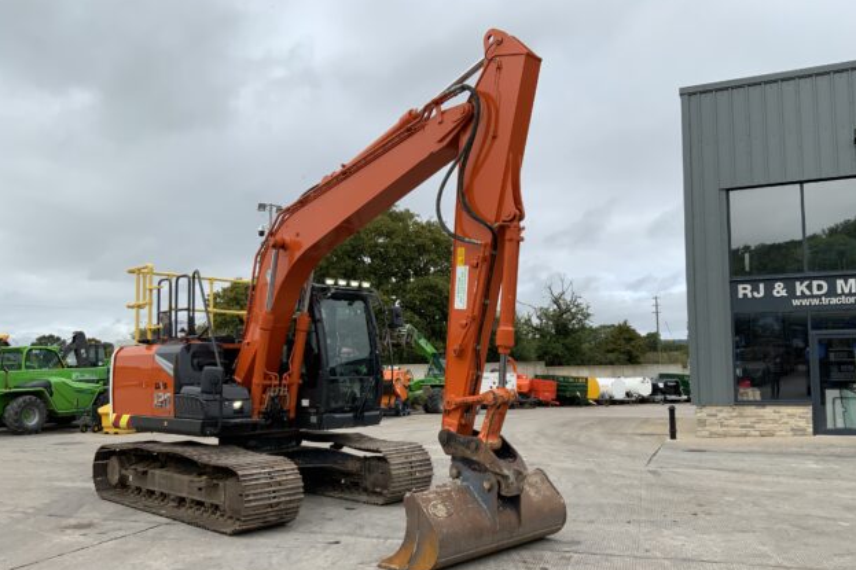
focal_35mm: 31
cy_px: 321
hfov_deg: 60.3
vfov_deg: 42.2
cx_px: 431
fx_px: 737
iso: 16
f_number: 1.8
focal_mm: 3
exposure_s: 1/1250
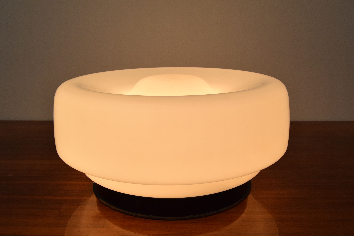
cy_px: 118
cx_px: 177
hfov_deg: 55.1
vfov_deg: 38.4
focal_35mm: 34
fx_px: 340
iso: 1600
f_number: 11
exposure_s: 1/500
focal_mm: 23
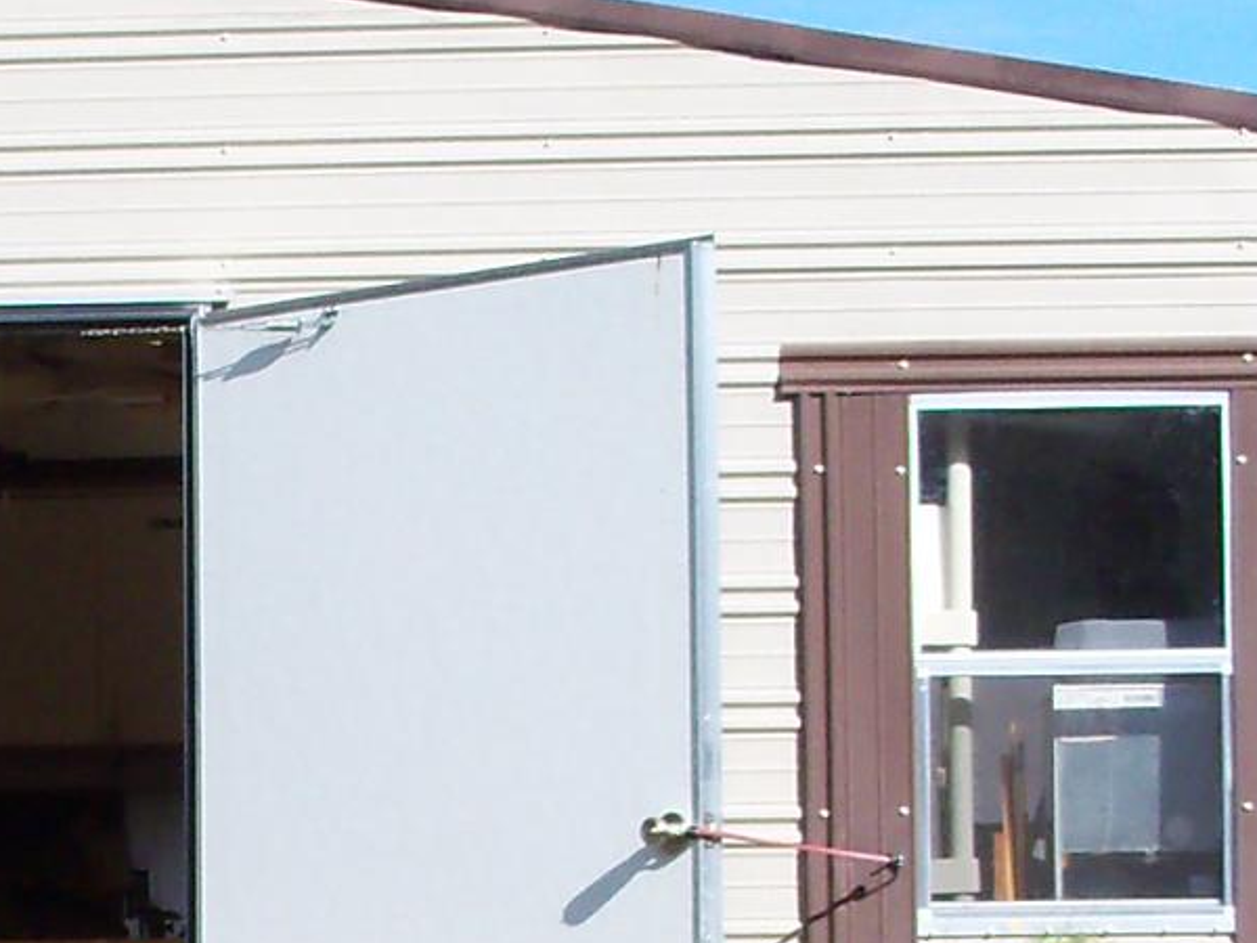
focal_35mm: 175
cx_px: -186
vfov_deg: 8.4
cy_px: 1213
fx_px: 6355
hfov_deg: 11.1
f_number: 3
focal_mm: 6.3
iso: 64
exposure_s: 1/800
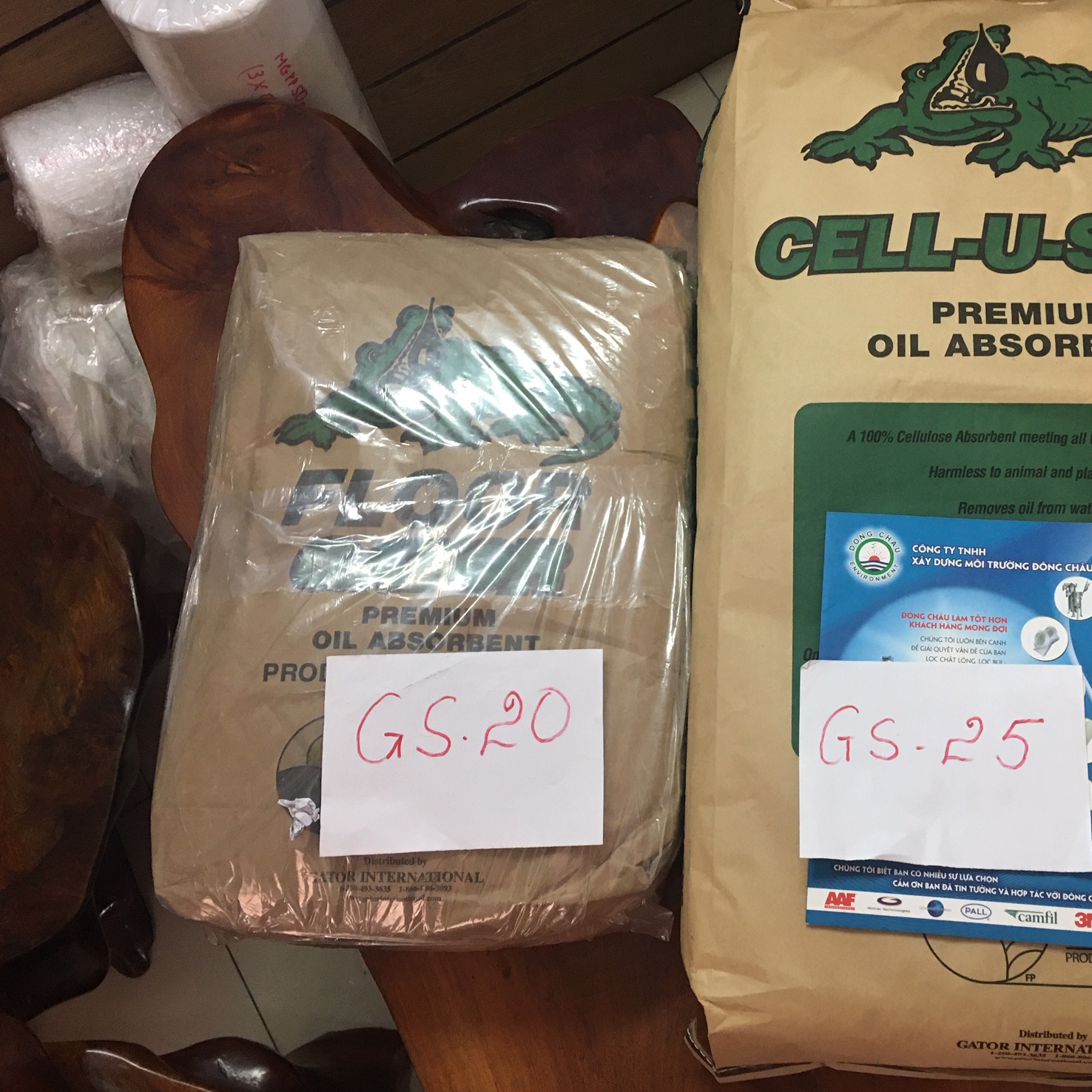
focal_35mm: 35
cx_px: 743
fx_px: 1249
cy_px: 548
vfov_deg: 47.2
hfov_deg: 46.4
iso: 80
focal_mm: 4.15
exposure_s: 1/17
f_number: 2.2
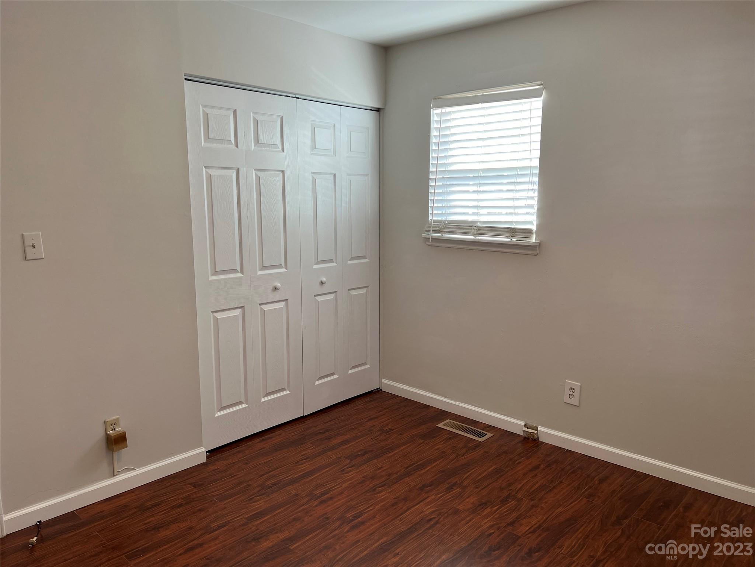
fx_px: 567
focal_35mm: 26
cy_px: 284
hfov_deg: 67.3
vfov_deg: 53.1
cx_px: 378
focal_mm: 5.7
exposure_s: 1/120
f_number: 1.5
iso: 64
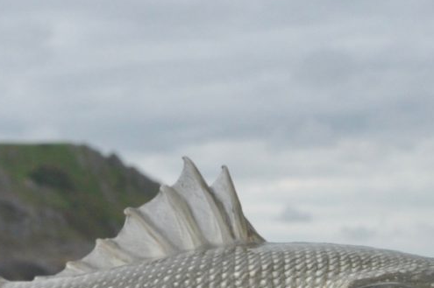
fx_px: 1578
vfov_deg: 10.4
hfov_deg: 14.9
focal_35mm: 131
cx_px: -150
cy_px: 256
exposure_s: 1/320
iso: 200
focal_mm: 18
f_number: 9
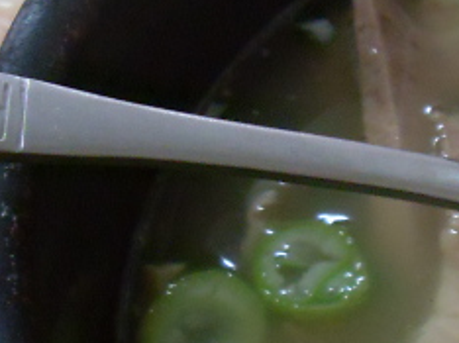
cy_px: 82
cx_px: 738
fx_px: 2146
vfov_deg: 9.1
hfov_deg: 11.6
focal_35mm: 162
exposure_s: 1/30
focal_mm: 6.3
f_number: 2.8
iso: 200
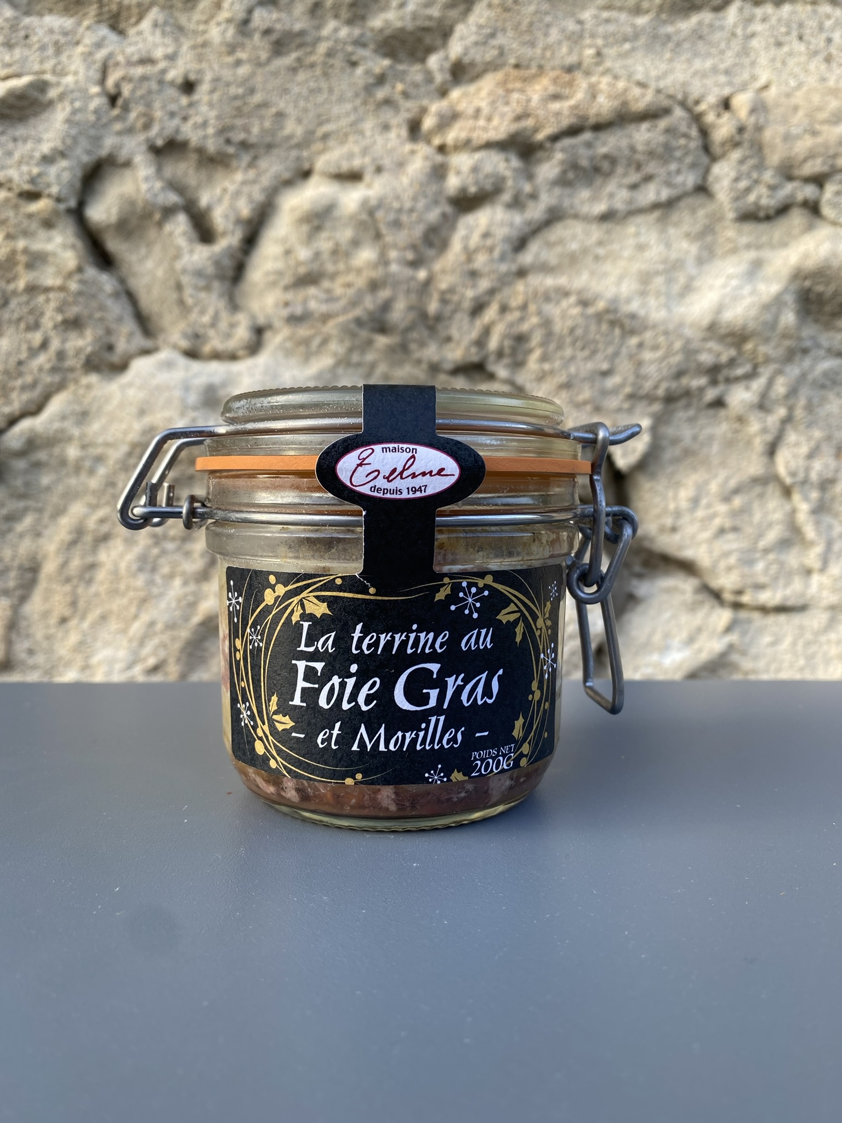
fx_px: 843
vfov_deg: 67.3
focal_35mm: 26
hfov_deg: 53.1
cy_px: 562
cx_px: 421
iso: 32
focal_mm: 4.25
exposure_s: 1/155
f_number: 1.8
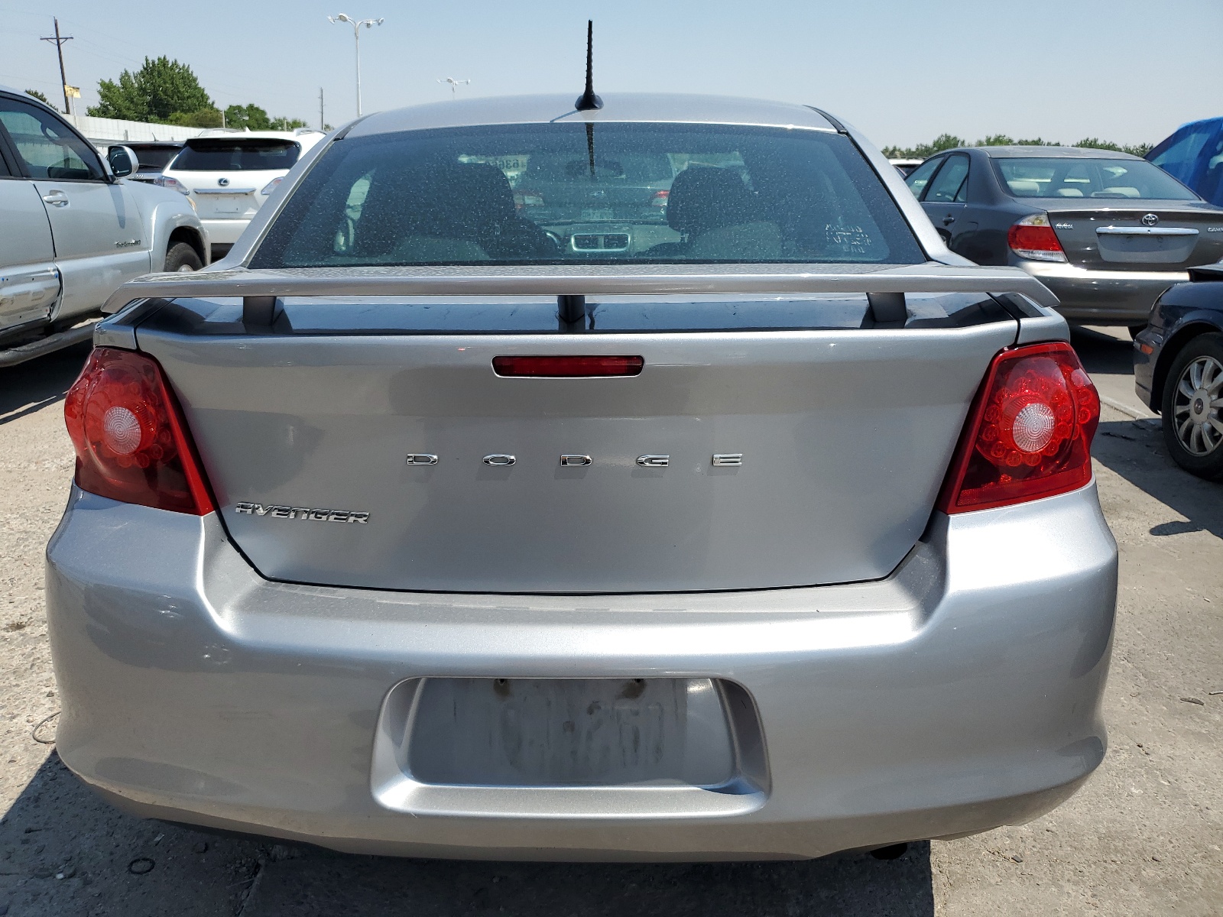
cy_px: 458
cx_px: 612
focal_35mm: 26
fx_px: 919
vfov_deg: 53.1
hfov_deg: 67.3
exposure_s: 1/3333
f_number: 1.5
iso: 50
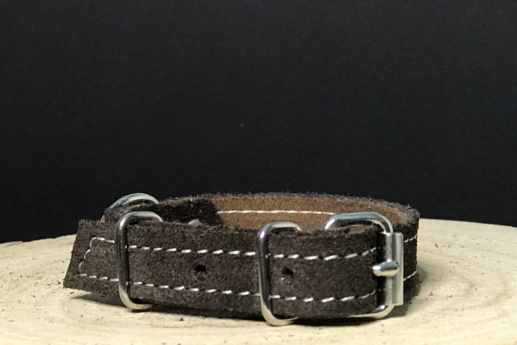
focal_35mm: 102
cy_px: 321
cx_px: 264
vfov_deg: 13.3
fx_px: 1465
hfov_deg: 20.0
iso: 400
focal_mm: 6.6
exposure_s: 1/50
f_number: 2.8
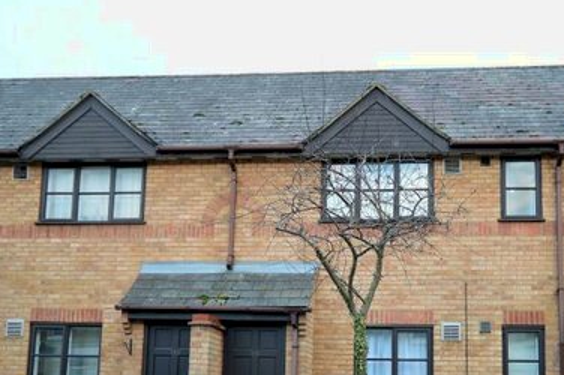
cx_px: 345
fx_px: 656
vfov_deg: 31.0
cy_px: 308
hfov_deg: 46.2
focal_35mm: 42
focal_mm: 15
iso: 400
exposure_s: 1/80
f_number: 5
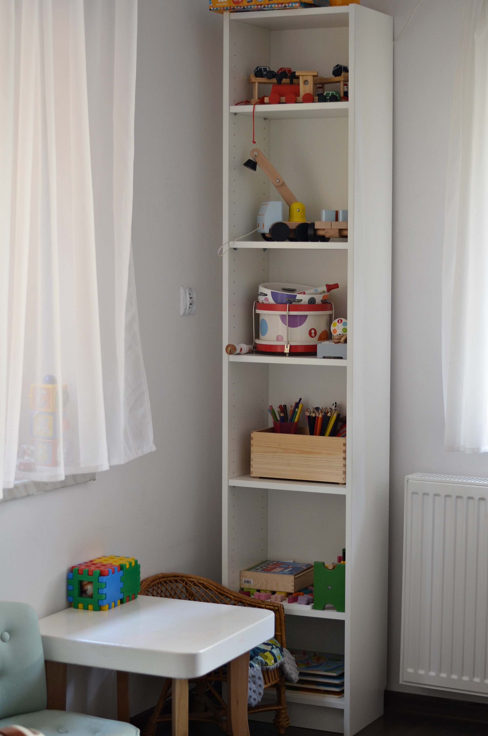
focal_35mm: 75
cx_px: 244
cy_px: 368
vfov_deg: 27.0
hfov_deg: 18.1
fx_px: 1532
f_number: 2
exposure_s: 1/160
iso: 320
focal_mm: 50
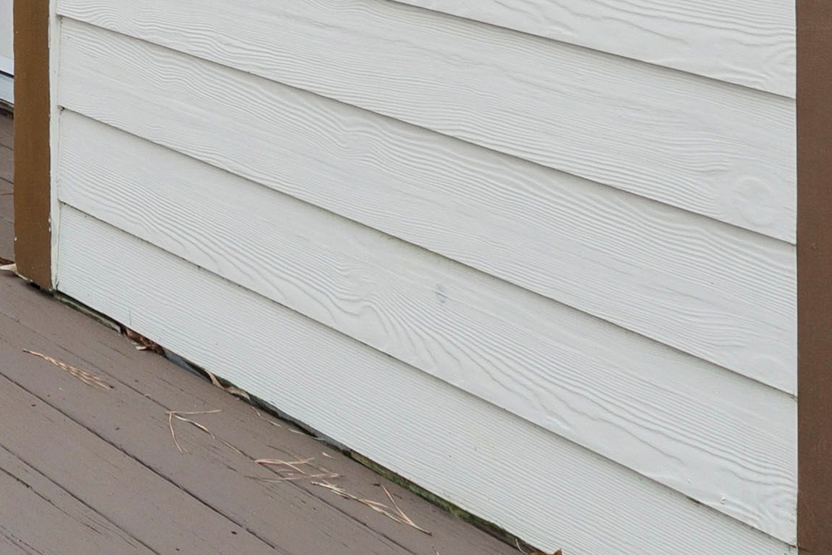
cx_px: -135
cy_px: -424
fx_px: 1687
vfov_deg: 16.0
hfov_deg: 25.2
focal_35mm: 73
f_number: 8
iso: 100
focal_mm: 10
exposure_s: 1/30
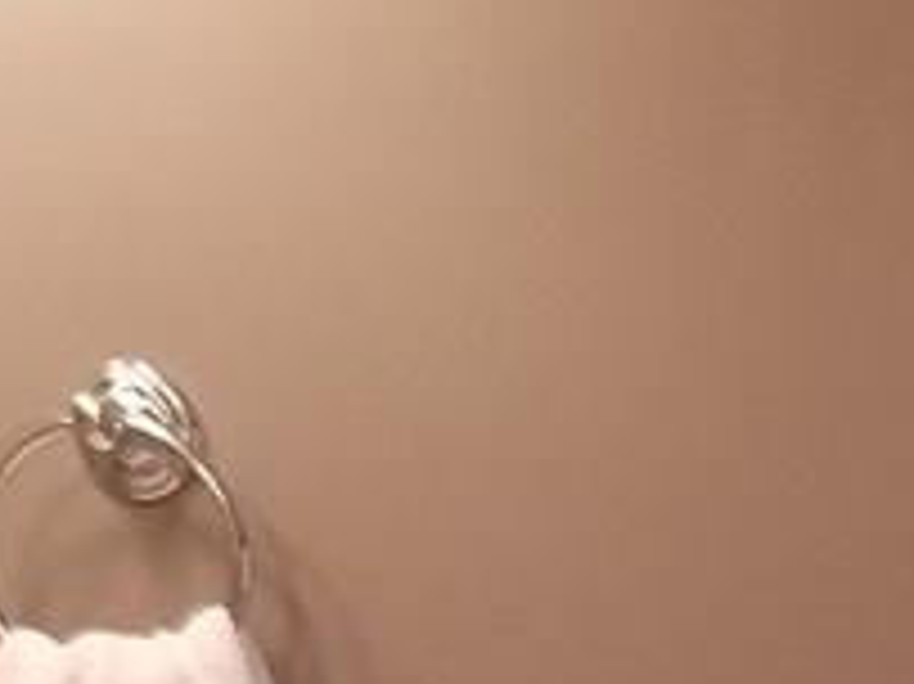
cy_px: 1503
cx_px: 1535
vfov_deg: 10.2
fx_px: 3457
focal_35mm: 131
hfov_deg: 13.8
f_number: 1.7
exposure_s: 1/60
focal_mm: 4.2
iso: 200
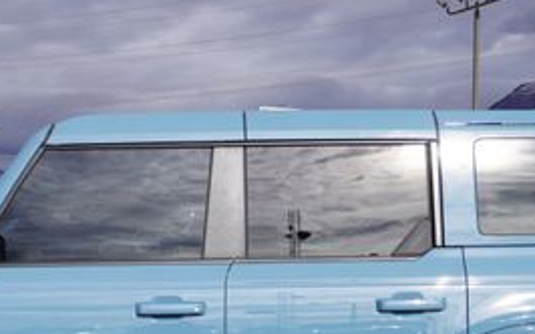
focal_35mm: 81
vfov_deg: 15.6
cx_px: 179
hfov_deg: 25.4
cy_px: 374
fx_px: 1181
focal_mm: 22
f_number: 10
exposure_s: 1/125
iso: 100
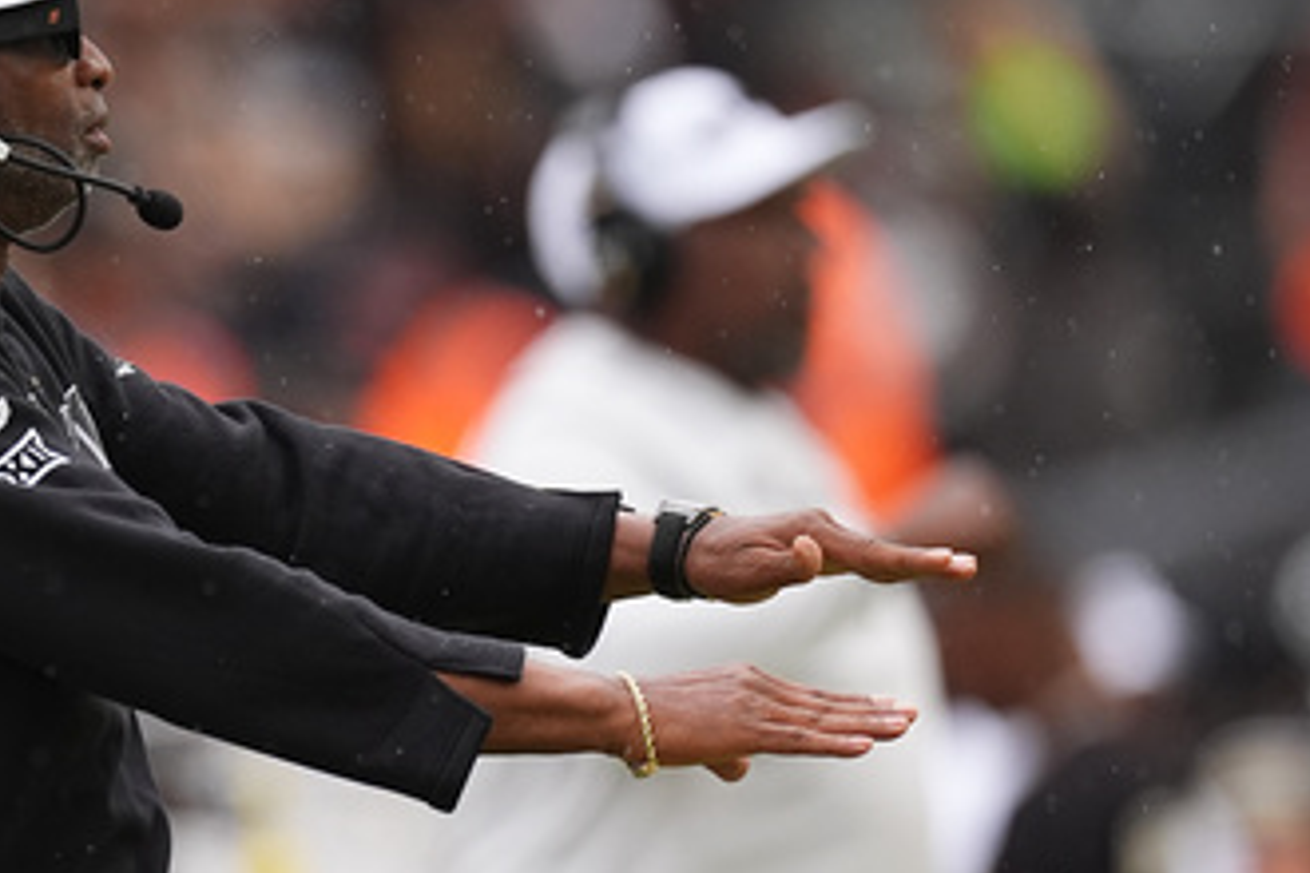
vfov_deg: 1.0
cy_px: 417
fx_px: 50795
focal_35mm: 1396
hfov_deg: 1.5
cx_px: 341
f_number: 4
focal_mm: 600
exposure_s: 1/2000
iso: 1000
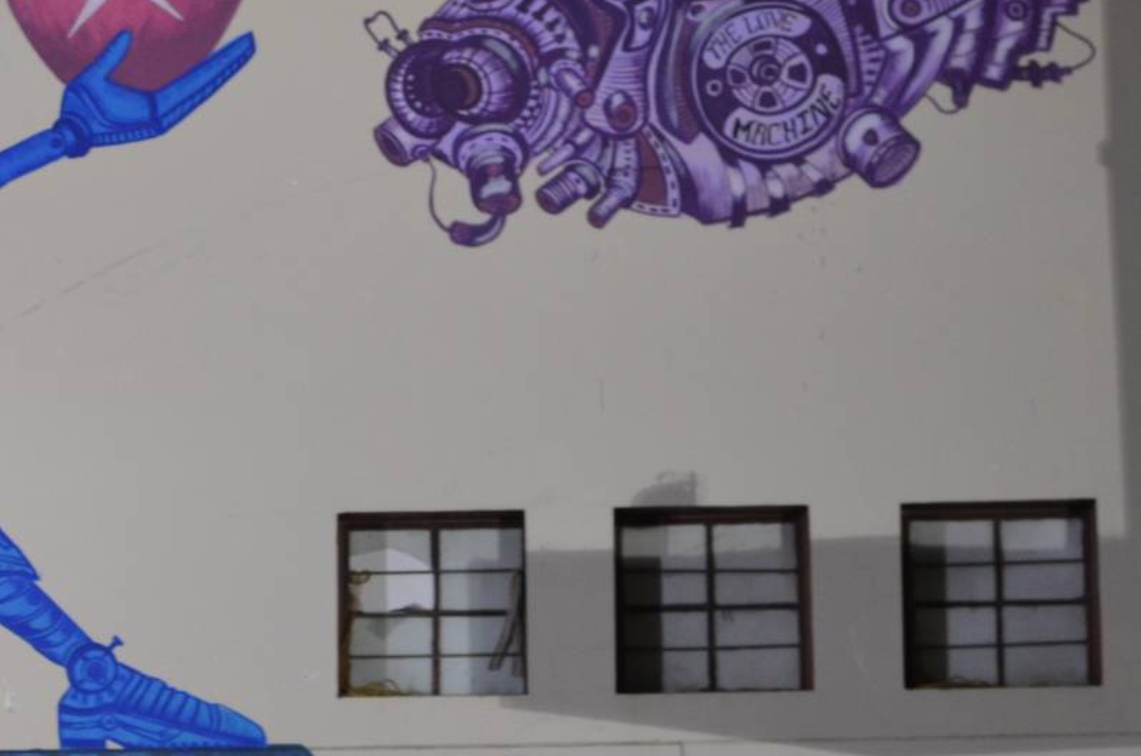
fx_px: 3769
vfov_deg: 11.5
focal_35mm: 119
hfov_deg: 17.1
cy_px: 450
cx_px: 311
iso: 800
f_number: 1.8
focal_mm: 35
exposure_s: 1/10
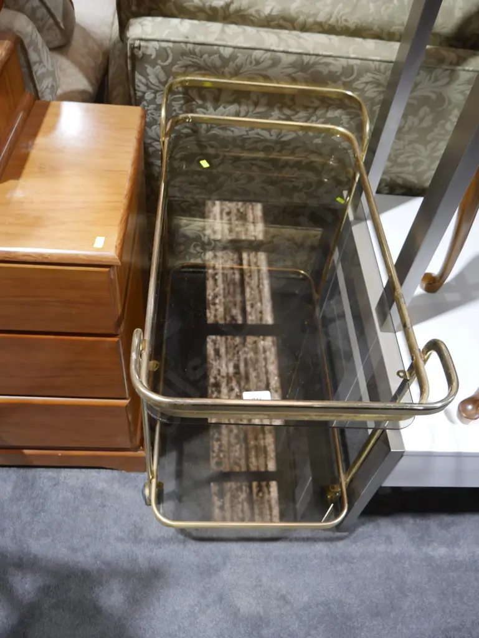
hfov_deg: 46.8
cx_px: 240
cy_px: 319
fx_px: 553
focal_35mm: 30
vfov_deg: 59.9
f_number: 3.6
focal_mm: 15
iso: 500
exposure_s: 1/60
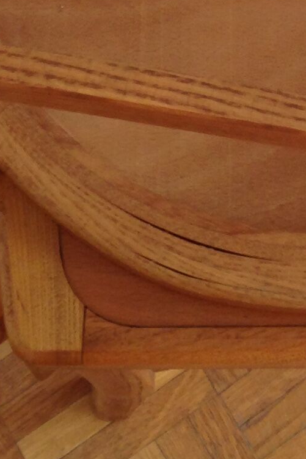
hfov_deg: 9.1
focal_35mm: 149
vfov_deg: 13.2
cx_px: 368
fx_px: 1900
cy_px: -184
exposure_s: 1/24
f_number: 2.4
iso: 50
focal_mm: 4.12
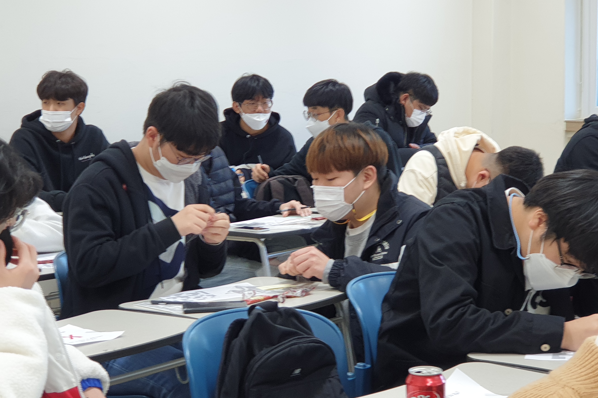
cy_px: 177
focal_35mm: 55
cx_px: 297
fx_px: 914
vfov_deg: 24.6
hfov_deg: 36.2
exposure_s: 1/30
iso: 100
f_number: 2.4
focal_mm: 6
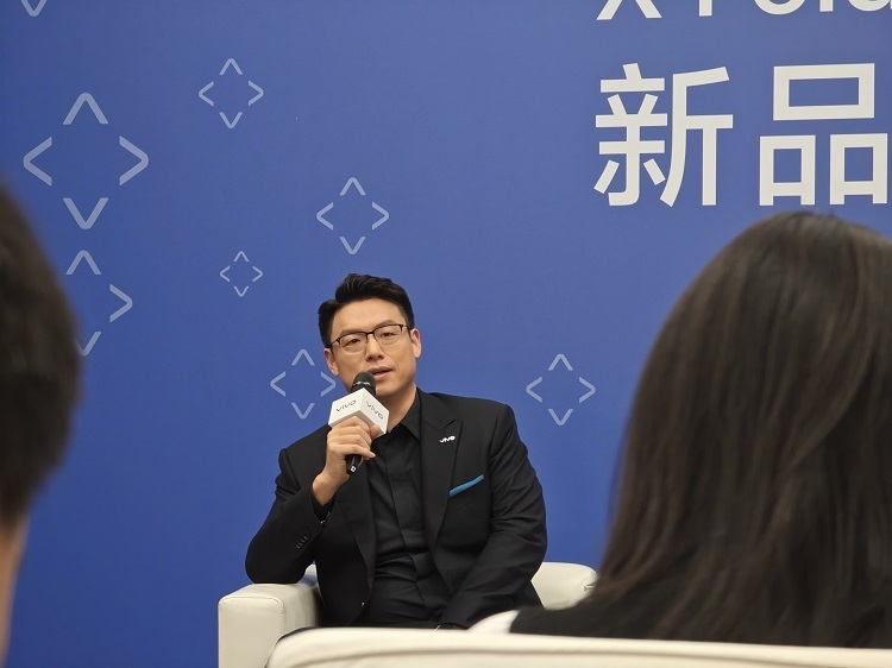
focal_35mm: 120
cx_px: 446
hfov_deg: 16.4
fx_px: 3091
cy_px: 334
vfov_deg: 12.3
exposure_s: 1/100
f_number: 2.5
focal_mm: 19.4
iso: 800
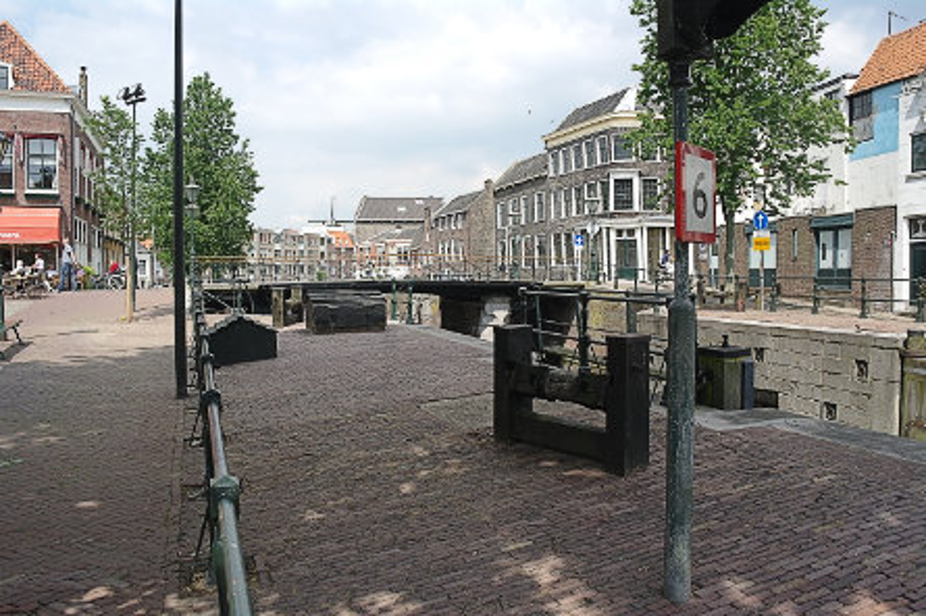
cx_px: 463
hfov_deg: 67.4
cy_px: 308
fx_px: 694
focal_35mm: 27
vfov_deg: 47.9
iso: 100
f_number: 7.1
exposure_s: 1/125
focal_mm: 18
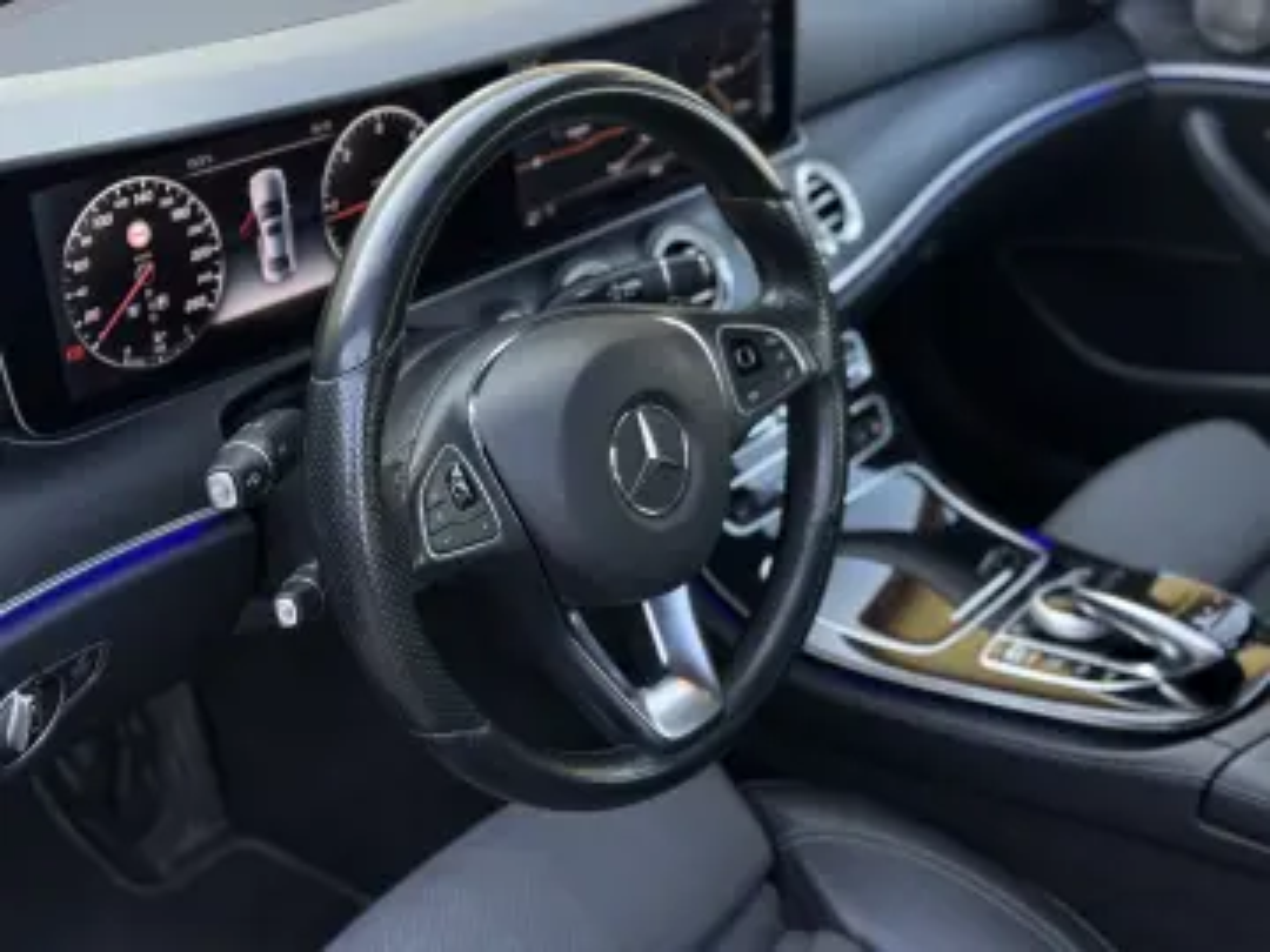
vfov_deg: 30.3
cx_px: 635
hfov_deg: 39.7
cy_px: 476
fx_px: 1761
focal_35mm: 48
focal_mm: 6.76
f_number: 1.78
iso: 100
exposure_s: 1/120
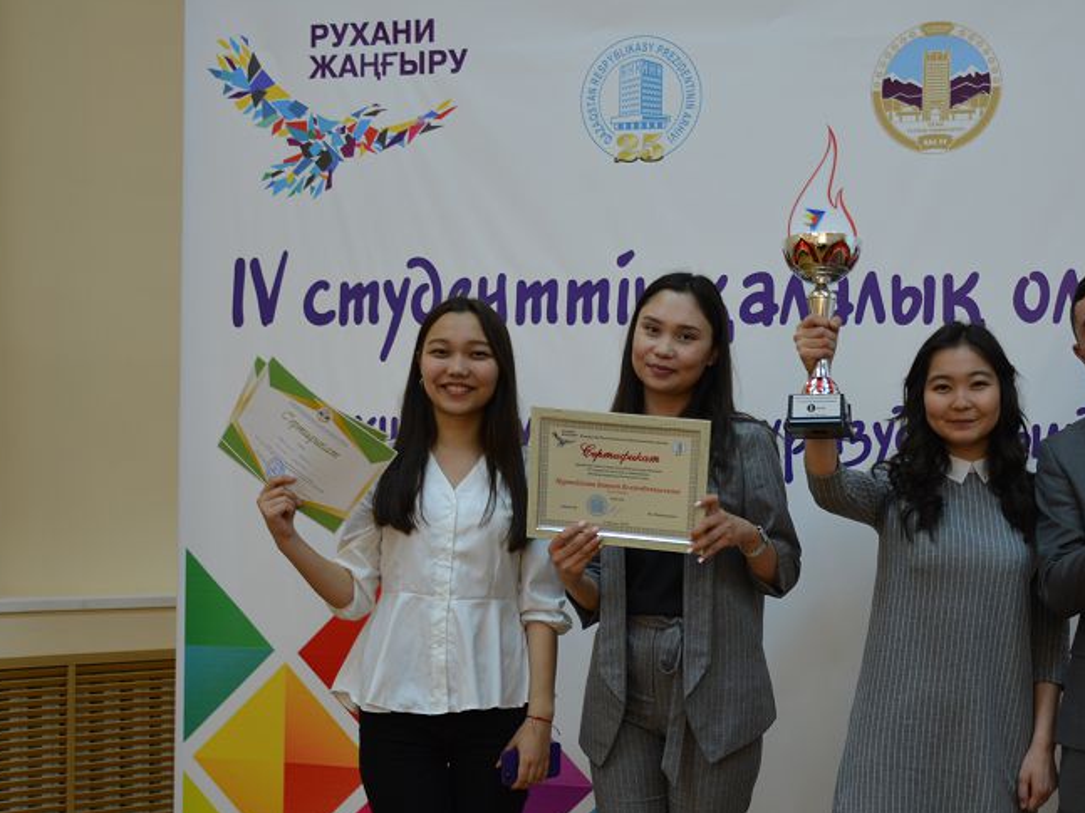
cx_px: 733
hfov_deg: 32.9
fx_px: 1818
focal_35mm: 58
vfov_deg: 25.1
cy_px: 551
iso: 500
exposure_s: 1/60
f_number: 4
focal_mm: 26
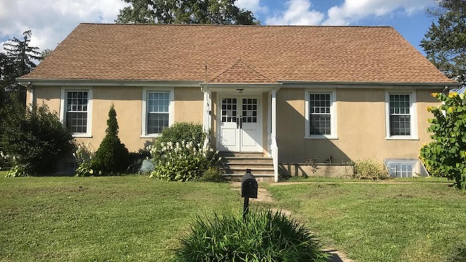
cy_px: 126
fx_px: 383
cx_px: 233
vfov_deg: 37.8
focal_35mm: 31
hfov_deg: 62.6
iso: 20
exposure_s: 1/2128
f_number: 1.8
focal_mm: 3.99
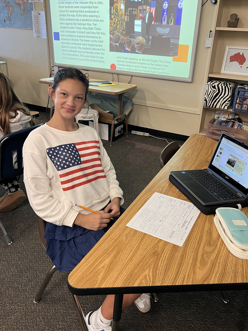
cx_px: 132
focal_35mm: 29
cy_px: 163
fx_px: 277
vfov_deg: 61.7
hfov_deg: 48.2
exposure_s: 1/60
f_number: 1.5
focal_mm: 5.7
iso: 125
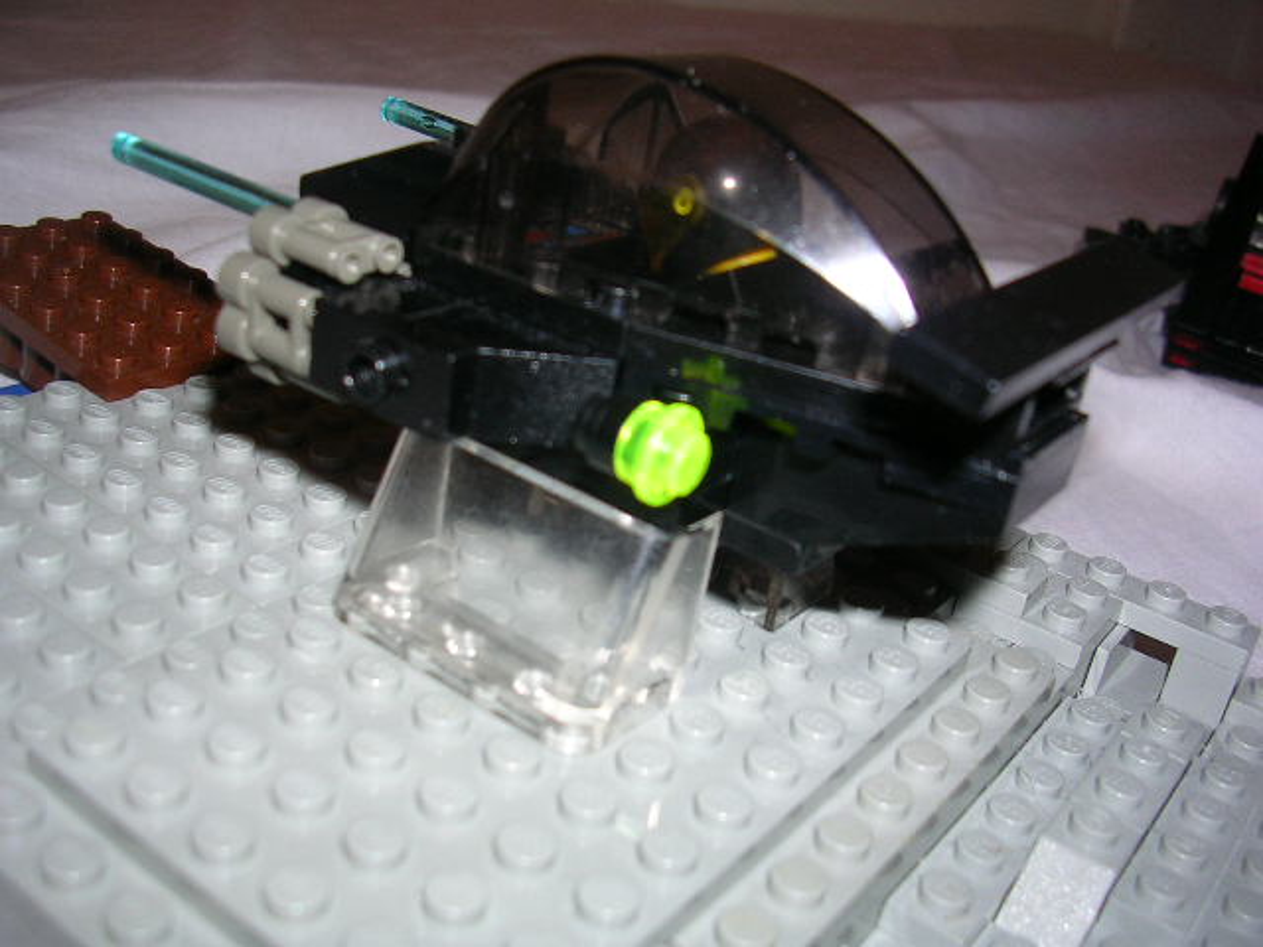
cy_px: 474
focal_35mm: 38
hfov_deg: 49.0
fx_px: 1386
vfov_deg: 37.7
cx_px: 632
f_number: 2.8
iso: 50
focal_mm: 5.8
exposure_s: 1/60.1
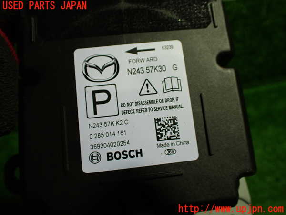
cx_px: 143
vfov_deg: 46.8
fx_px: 248
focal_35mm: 30
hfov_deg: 60.0
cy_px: 108
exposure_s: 1/125
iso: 250
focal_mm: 5.4
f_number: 2.3
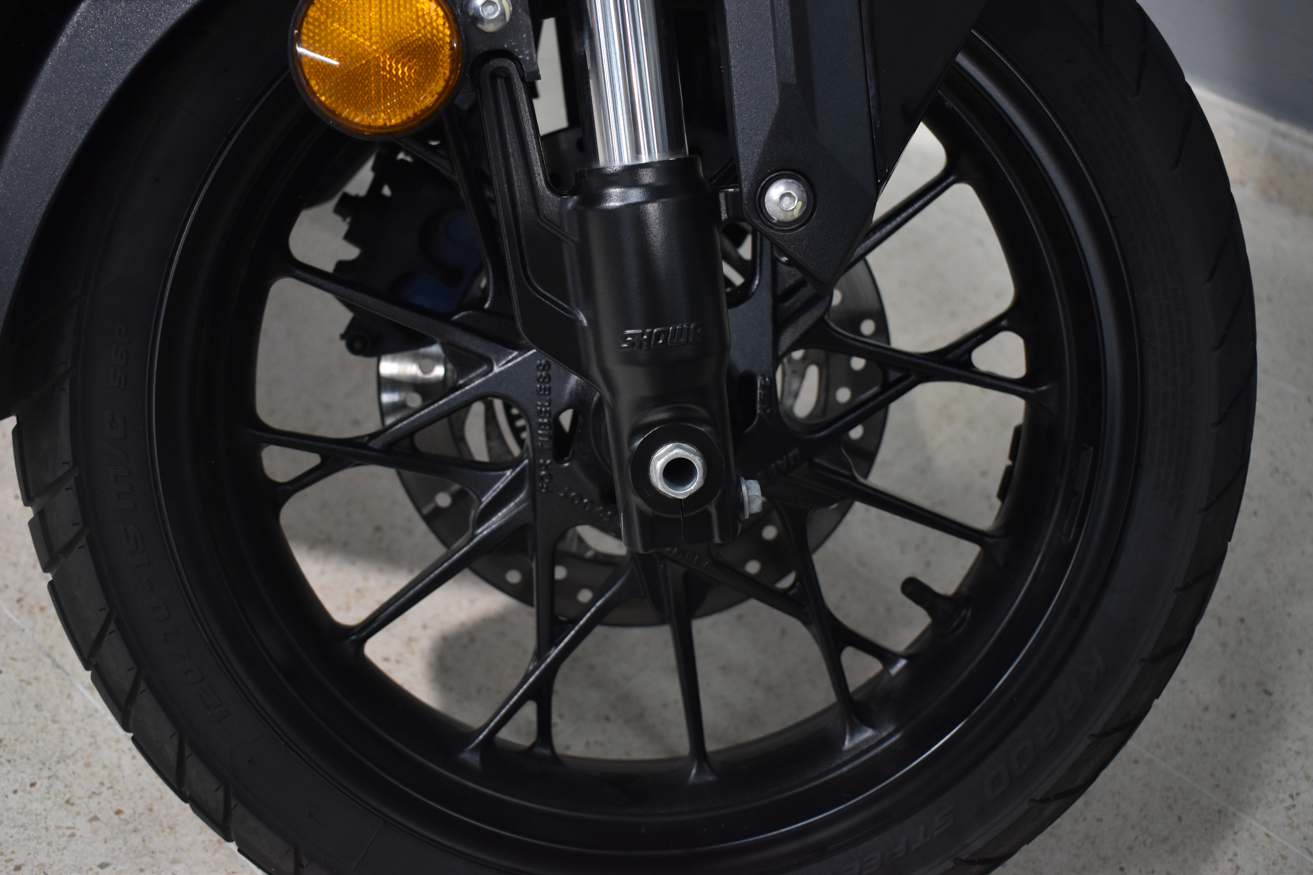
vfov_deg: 34.2
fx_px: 1422
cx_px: 656
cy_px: 438
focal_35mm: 39
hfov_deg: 49.6
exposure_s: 1/50
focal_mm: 26
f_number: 4
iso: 800
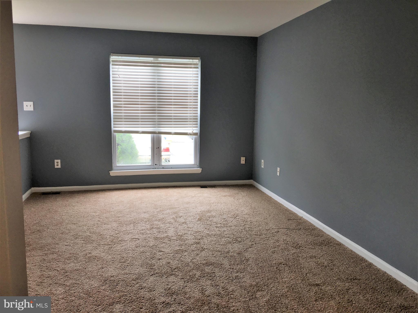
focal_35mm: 29
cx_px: 209
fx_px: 350
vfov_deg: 48.2
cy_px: 156
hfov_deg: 61.7
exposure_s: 1/56
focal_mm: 4.15
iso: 25
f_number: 2.2
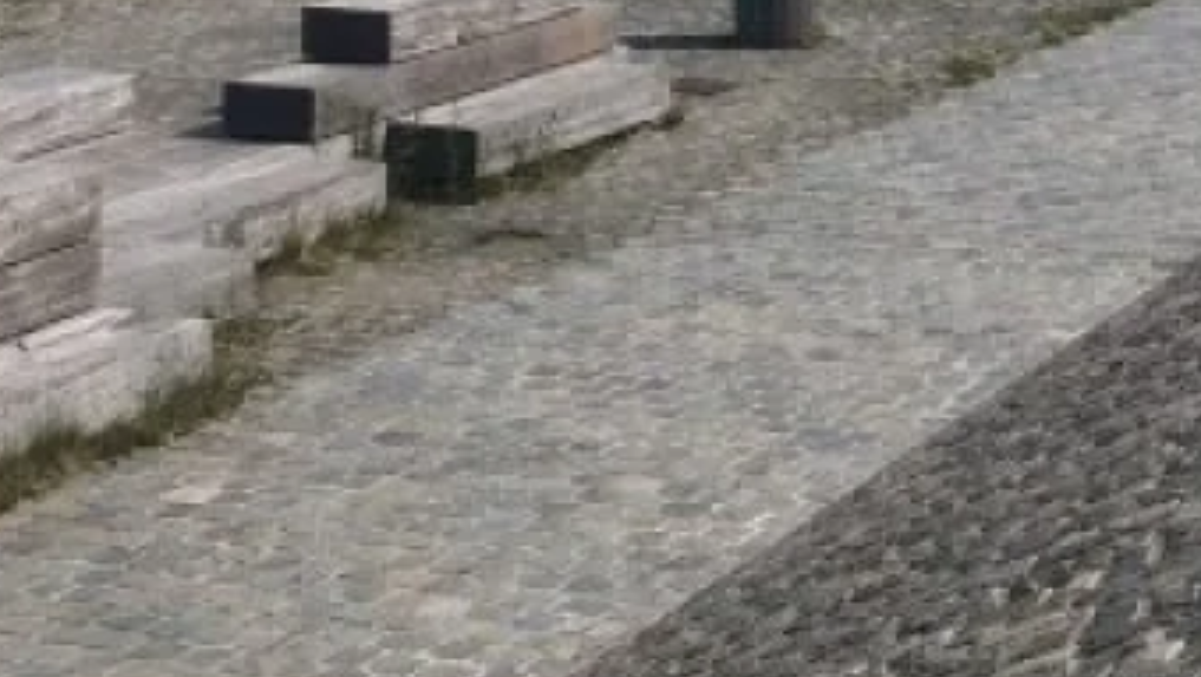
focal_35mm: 108
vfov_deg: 10.9
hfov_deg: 19.7
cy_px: -284
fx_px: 3441
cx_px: 882
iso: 20
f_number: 1.8
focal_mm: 4
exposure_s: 1/2825
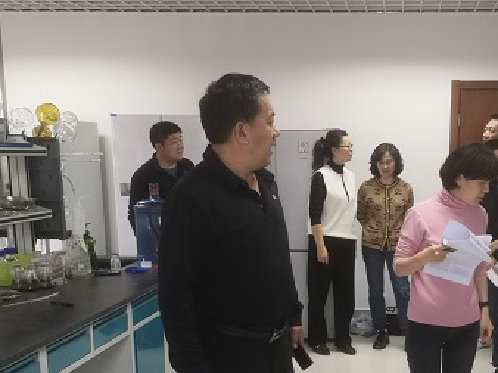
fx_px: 690
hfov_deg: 38.8
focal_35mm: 48
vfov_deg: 29.6
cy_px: 293
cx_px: 364
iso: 125
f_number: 1.8
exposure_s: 1/33.3
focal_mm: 5.58
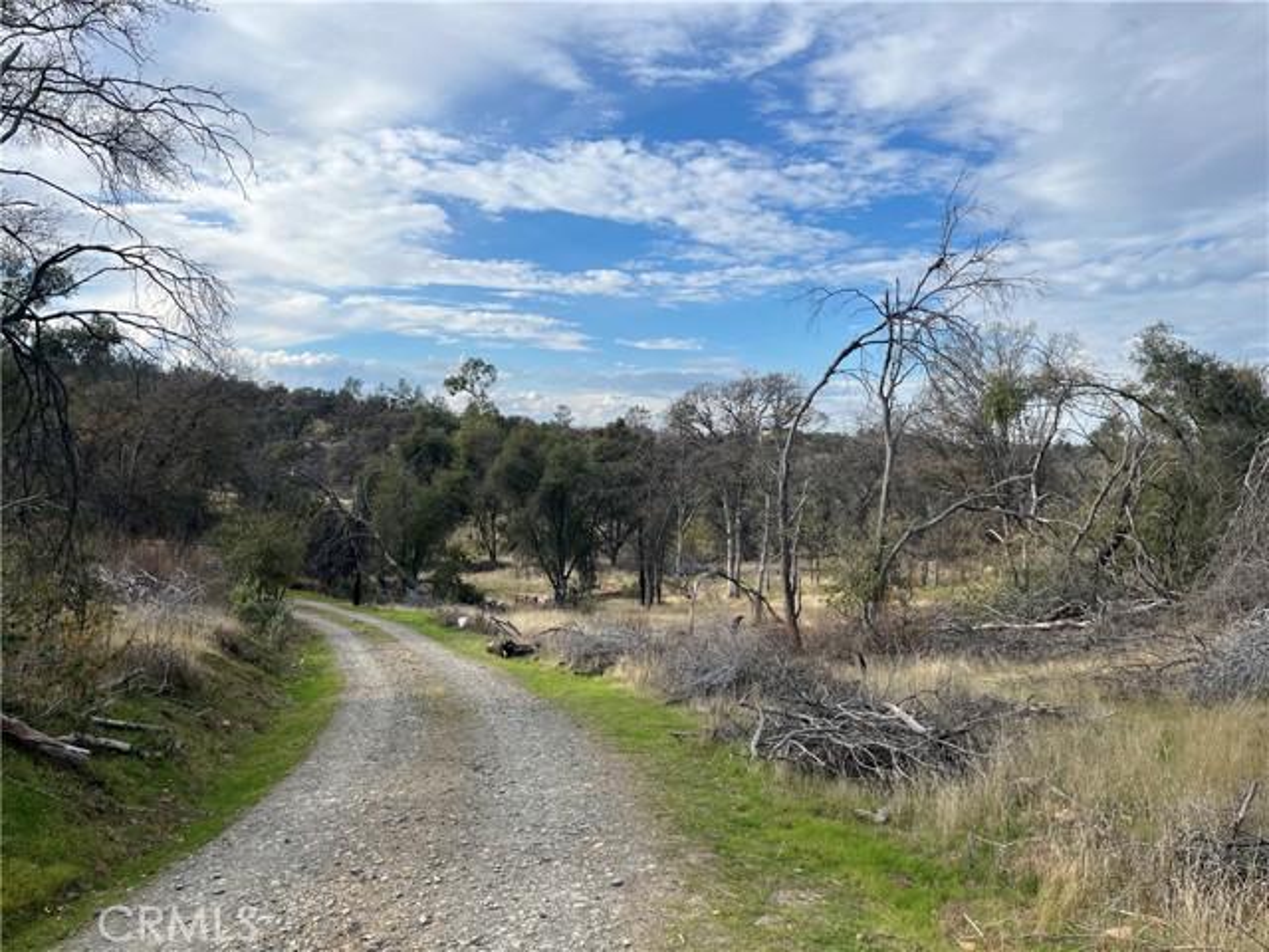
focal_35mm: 26
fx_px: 953
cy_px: 476
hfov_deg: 67.3
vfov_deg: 53.1
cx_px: 634
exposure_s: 1/2899
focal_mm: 5.1
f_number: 1.6
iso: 50
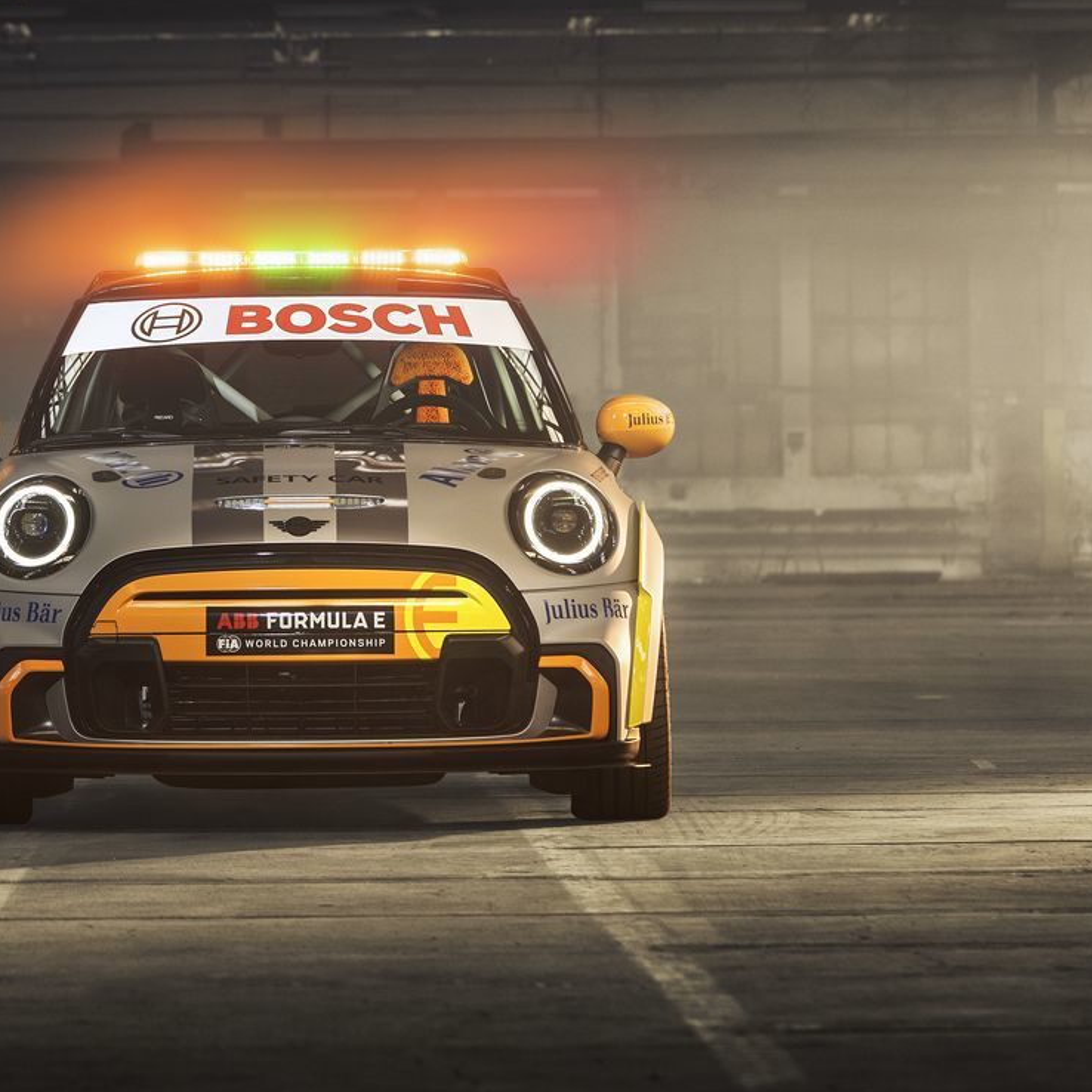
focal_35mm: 199
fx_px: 7102
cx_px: 281
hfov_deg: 8.8
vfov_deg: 8.8
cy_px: 434
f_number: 4
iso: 100
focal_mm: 90
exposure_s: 1/50
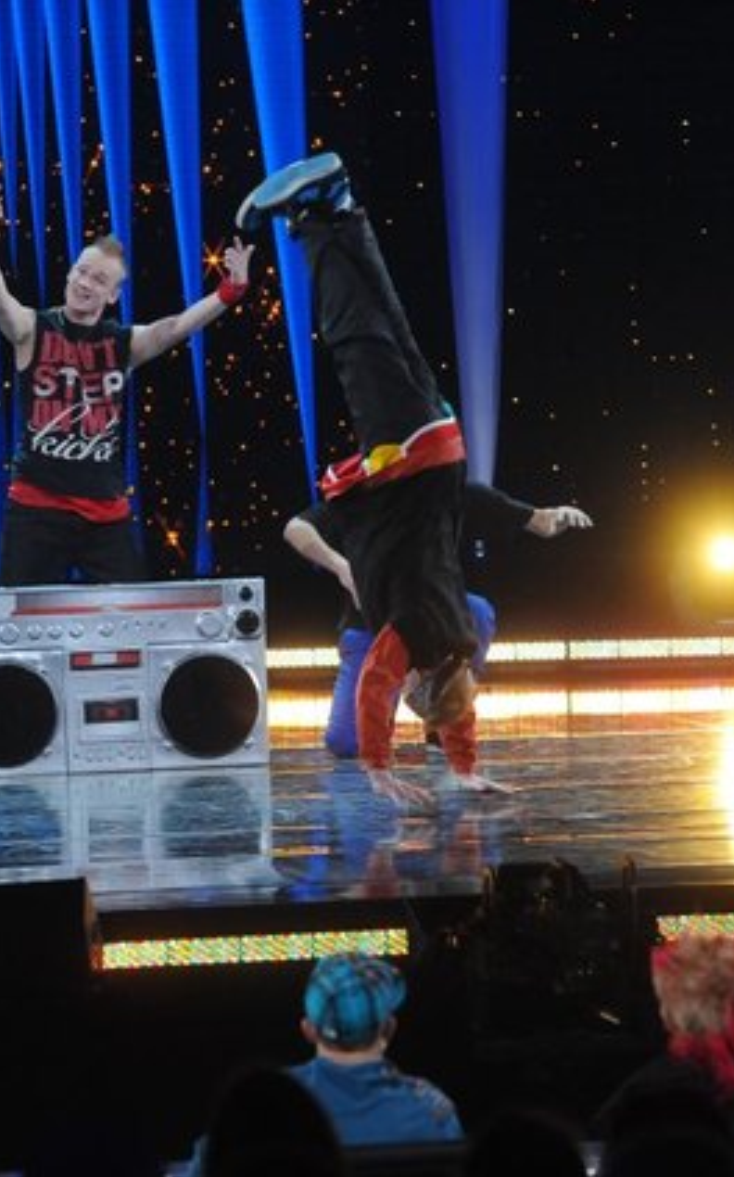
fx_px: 8394
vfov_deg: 8.0
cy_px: 590
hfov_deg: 5.0
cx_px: 245
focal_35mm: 262
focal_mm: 170
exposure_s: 1/250
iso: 3200
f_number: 4
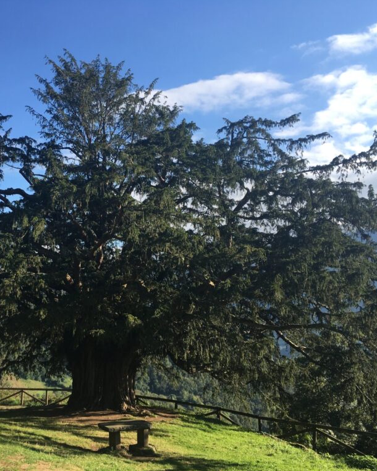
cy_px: 235
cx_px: 114
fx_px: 530
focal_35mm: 38
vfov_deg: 47.9
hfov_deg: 38.5
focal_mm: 4.15
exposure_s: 1/725
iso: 25
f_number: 2.2
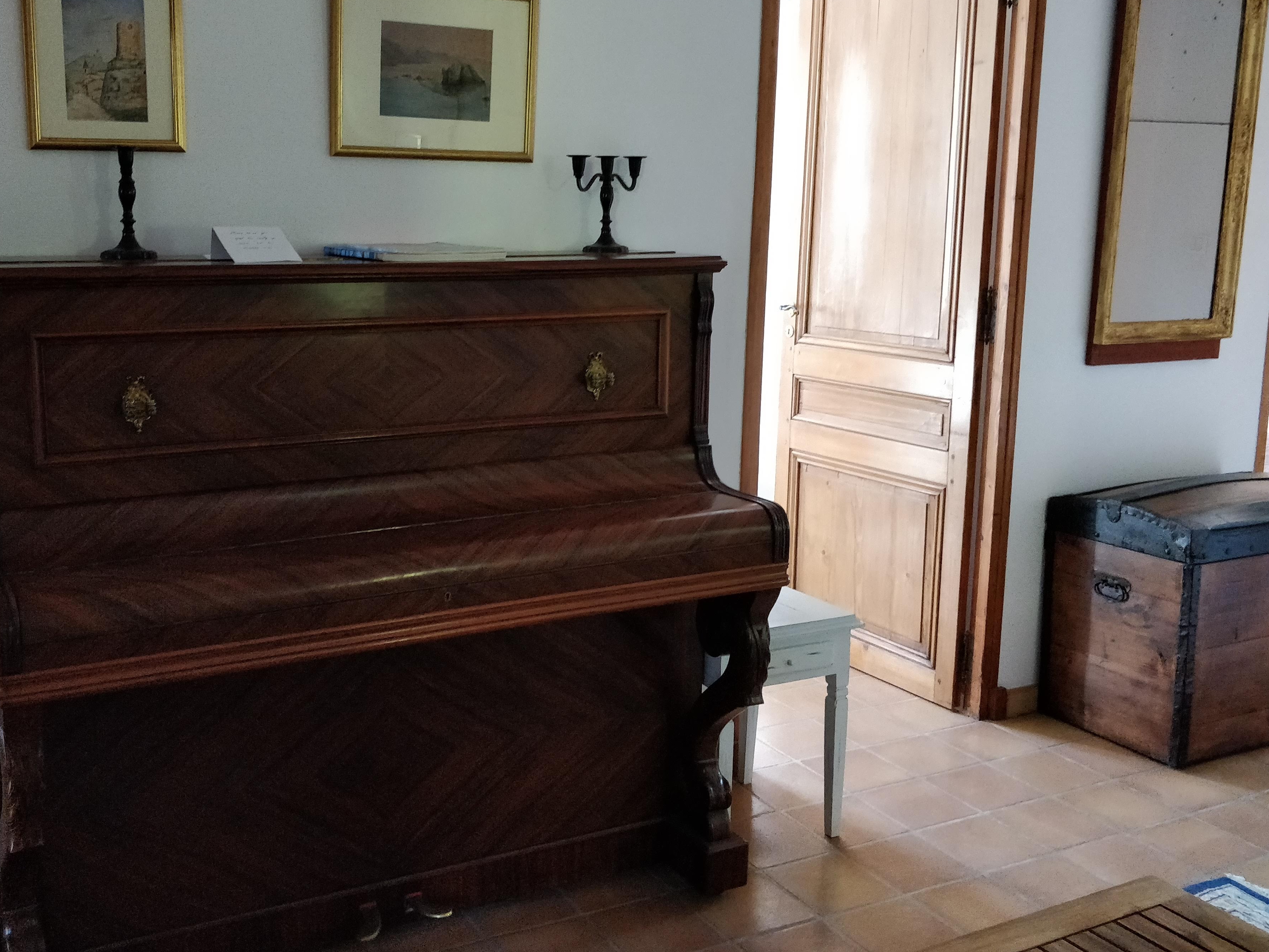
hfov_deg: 57.9
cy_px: 423
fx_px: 1137
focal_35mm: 31
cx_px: 509
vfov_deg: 45.4
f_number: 1.7
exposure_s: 1/33
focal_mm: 4.1
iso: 1250
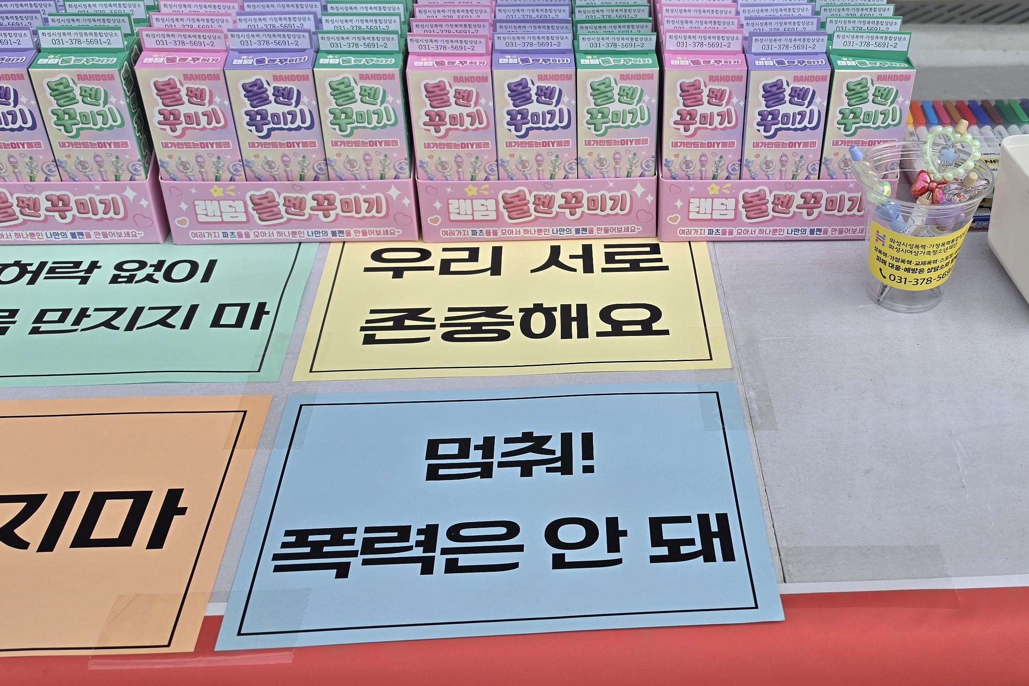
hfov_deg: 47.0
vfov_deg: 32.6
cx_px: 646
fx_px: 1172
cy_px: 301
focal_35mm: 41
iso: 64
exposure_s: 1/4887
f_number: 1.4
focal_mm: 6.5
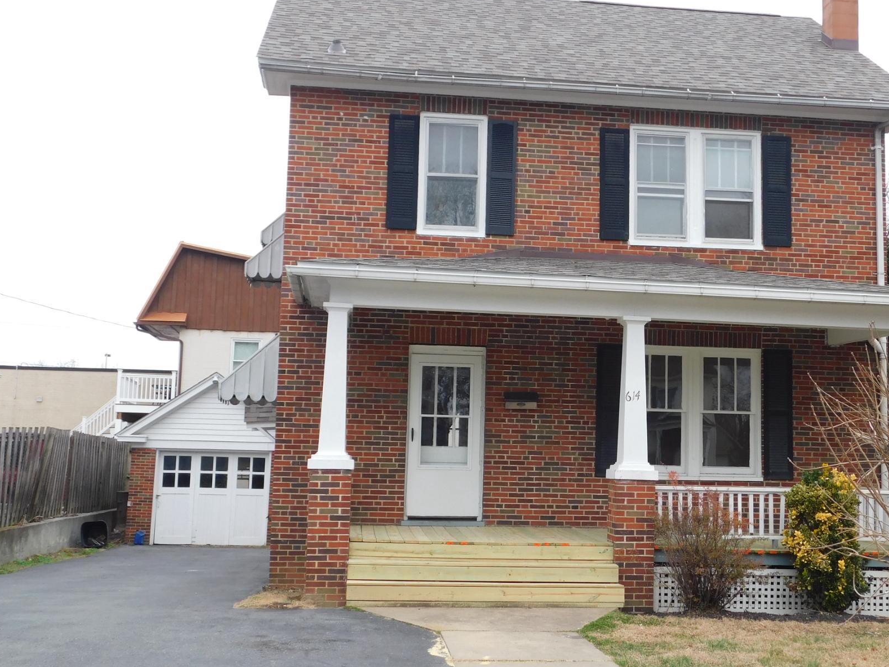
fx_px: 1181
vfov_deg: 31.5
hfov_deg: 41.1
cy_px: 321
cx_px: 527
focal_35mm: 46
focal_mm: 6.3
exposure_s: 1/100
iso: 125
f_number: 3.5
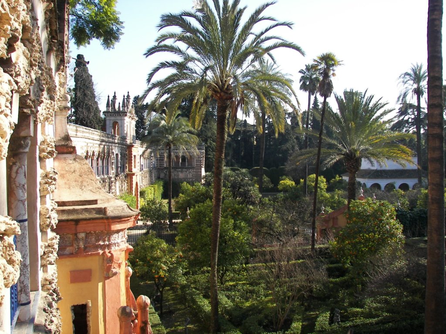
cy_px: 167
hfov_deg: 51.4
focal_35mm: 36
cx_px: 223
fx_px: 464
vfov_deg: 39.7
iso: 50
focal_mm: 6
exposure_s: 1/320
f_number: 2.8
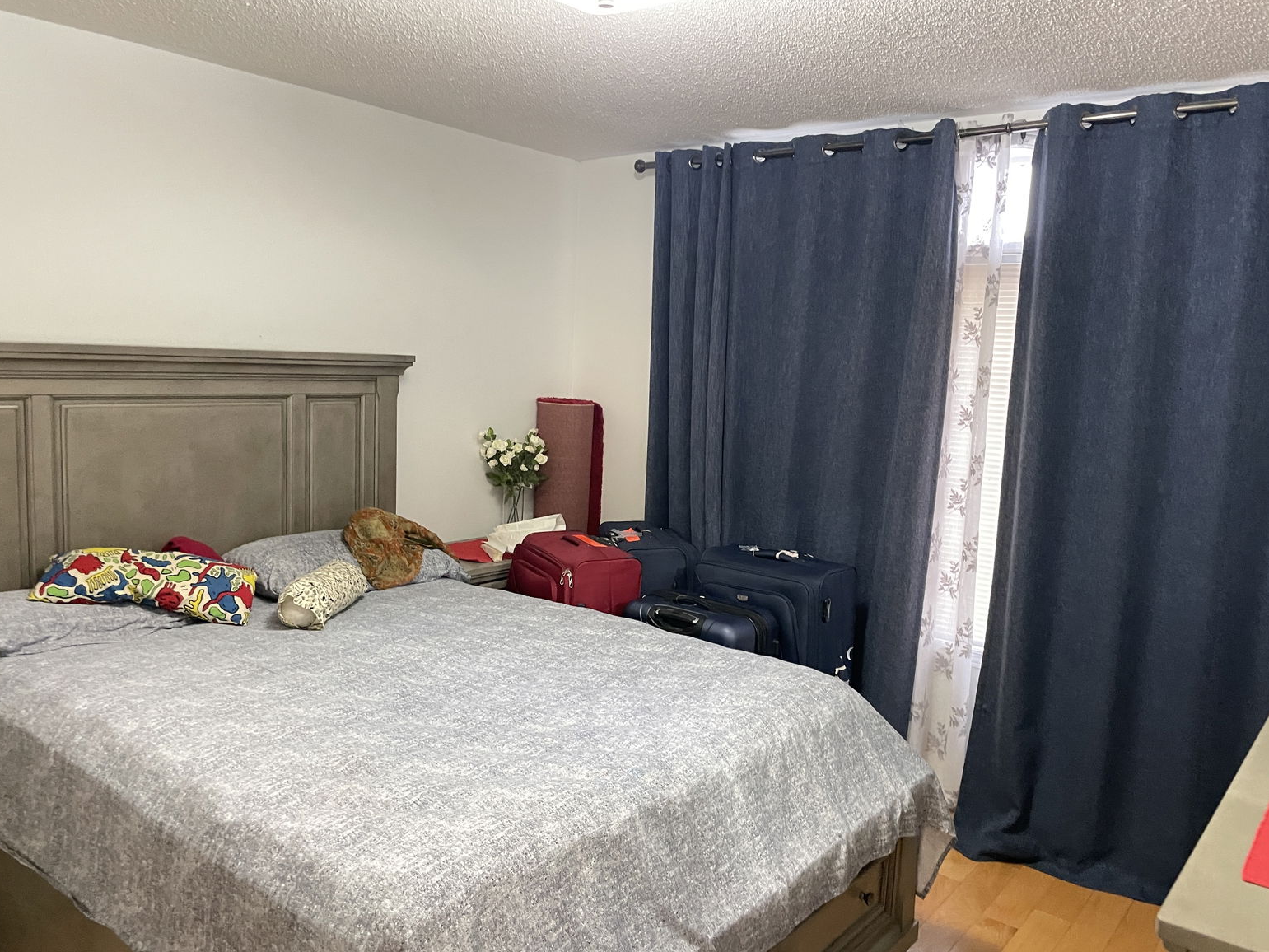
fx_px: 990
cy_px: 491
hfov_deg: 65.3
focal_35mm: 27
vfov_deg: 51.4
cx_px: 647
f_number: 1.6
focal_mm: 4.2
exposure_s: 1/30
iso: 500
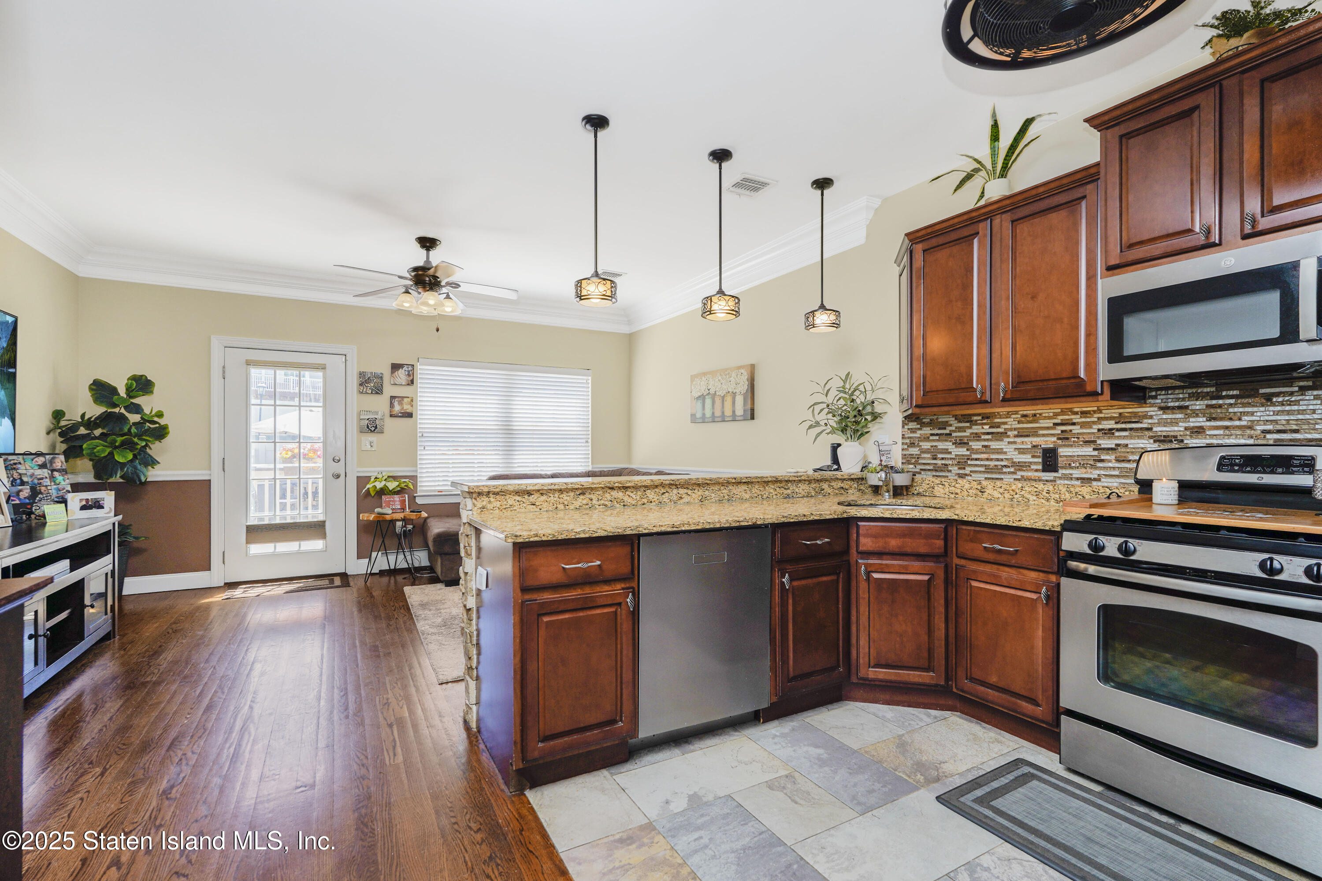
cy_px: 440
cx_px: 661
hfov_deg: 96.7
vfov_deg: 73.7
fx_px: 588
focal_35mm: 16
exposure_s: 1/50
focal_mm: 16
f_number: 5.6
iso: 100
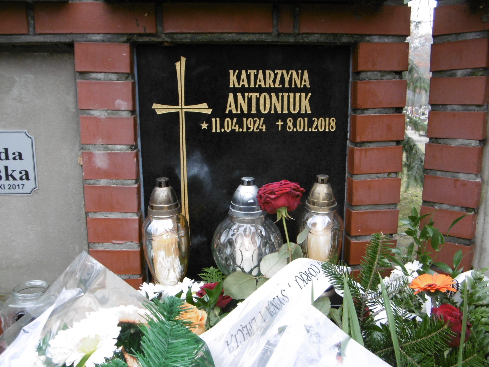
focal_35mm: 32
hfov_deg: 56.8
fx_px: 452
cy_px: 184
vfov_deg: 44.2
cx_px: 244
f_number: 3.5
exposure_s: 1/60
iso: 250
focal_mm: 5.8
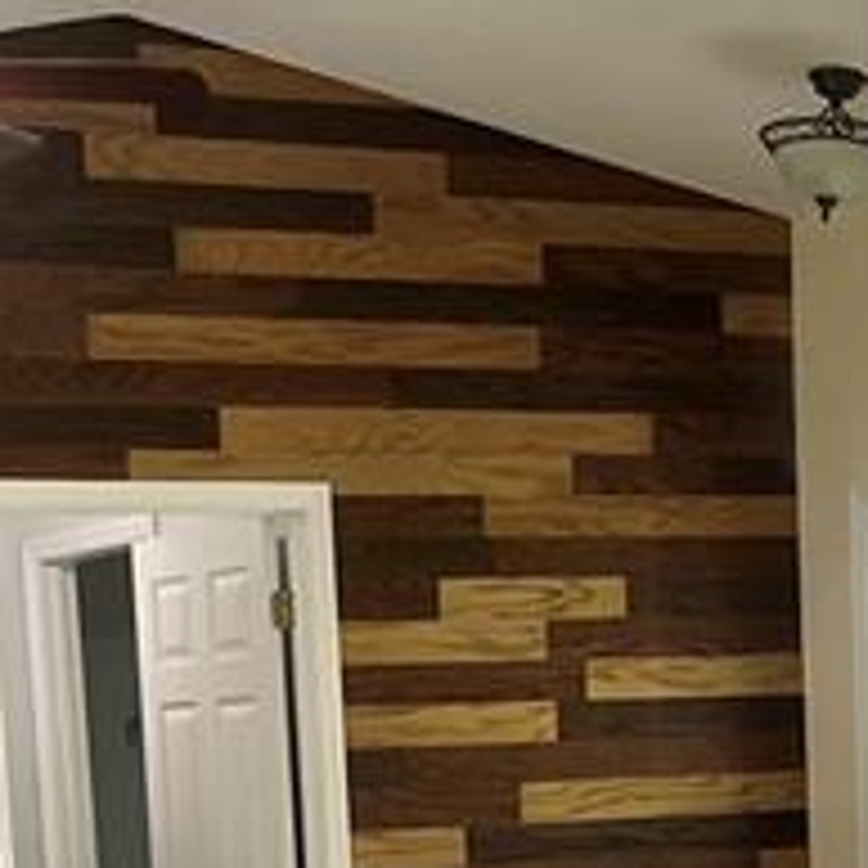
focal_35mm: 122
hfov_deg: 14.2
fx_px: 3461
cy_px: 1250
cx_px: 634
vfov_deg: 13.6
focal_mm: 5.1
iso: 160
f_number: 1.6
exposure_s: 1/60
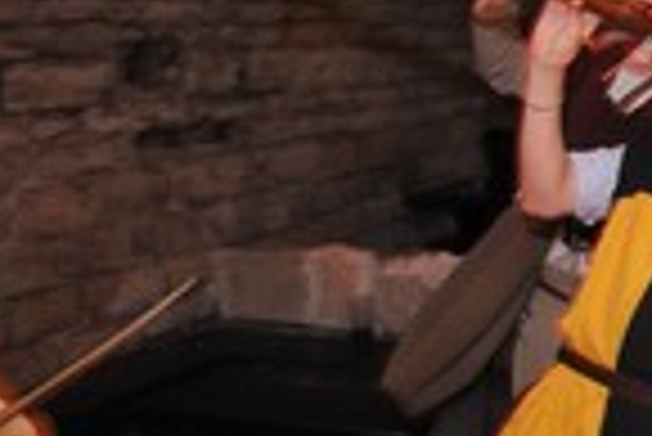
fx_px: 1051
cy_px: 121
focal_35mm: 58
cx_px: 751
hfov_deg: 30.2
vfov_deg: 23.3
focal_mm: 20
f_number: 5
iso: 1600
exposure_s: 1/10
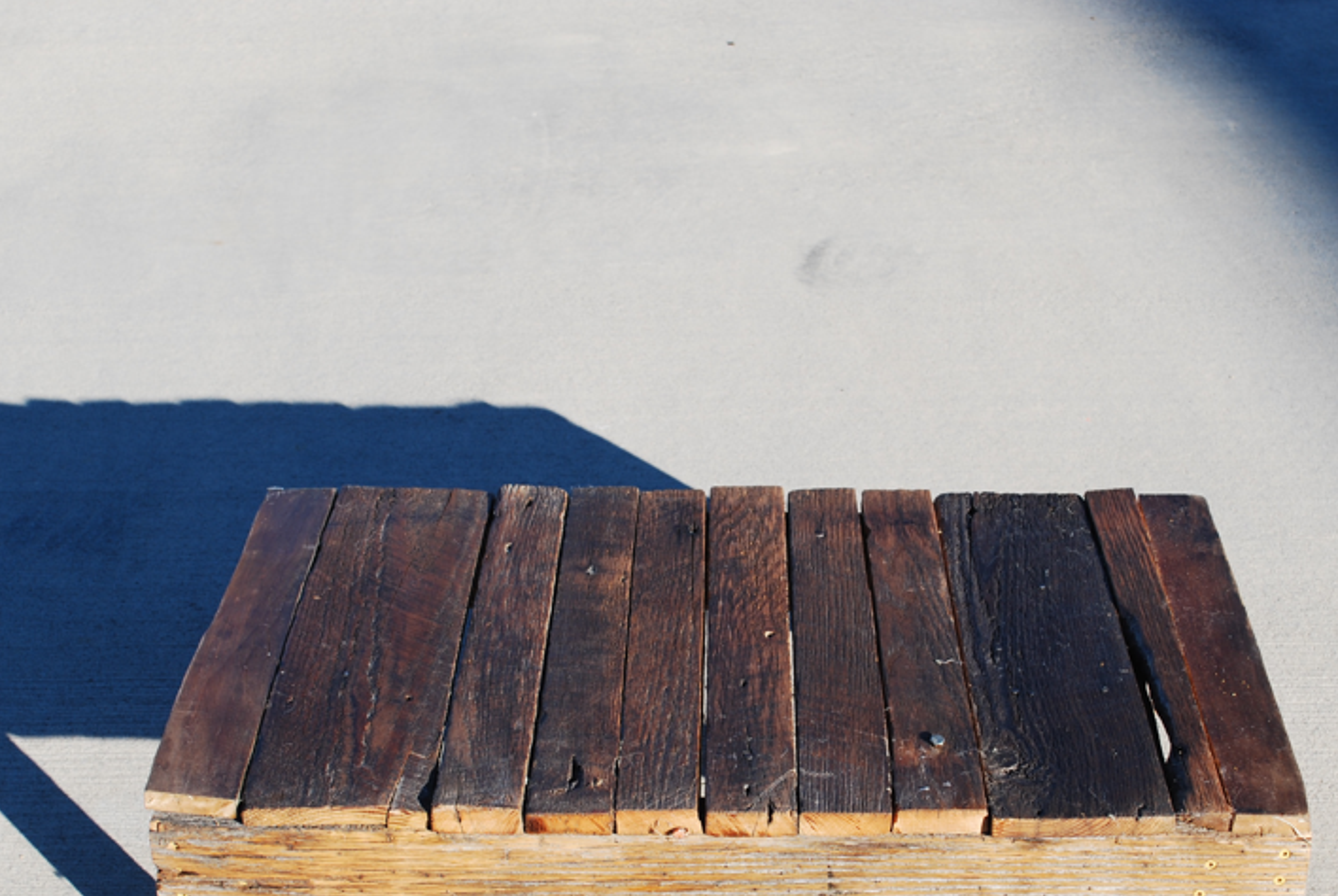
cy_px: 558
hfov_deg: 32.8
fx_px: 2270
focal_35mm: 61
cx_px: 745
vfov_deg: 22.3
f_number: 6.3
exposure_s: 1/160
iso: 100
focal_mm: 32
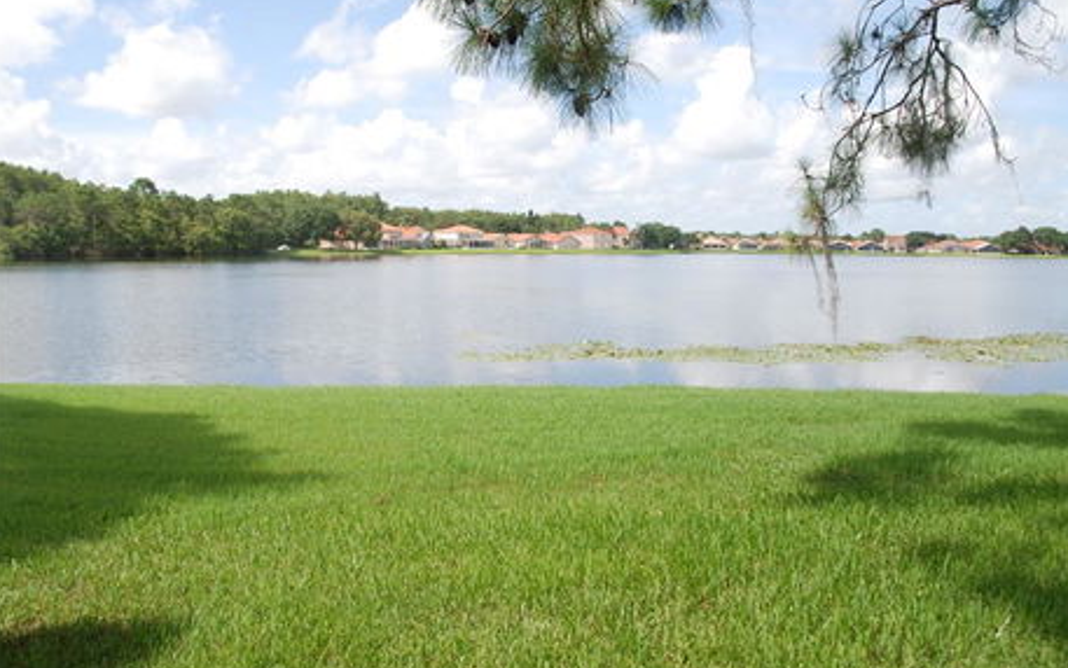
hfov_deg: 59.6
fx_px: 932
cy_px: 325
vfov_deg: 39.5
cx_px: 549
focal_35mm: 32
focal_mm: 20
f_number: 8
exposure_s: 1/250
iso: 100
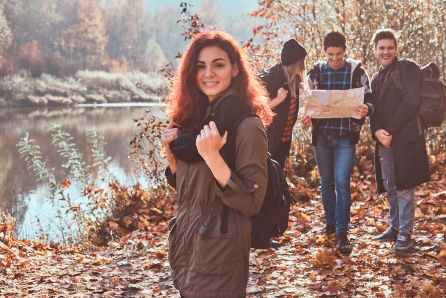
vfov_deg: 25.5
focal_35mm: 53
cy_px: 149
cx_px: 223
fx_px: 657
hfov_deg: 37.5
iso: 200
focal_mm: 35
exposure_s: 1/500
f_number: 4
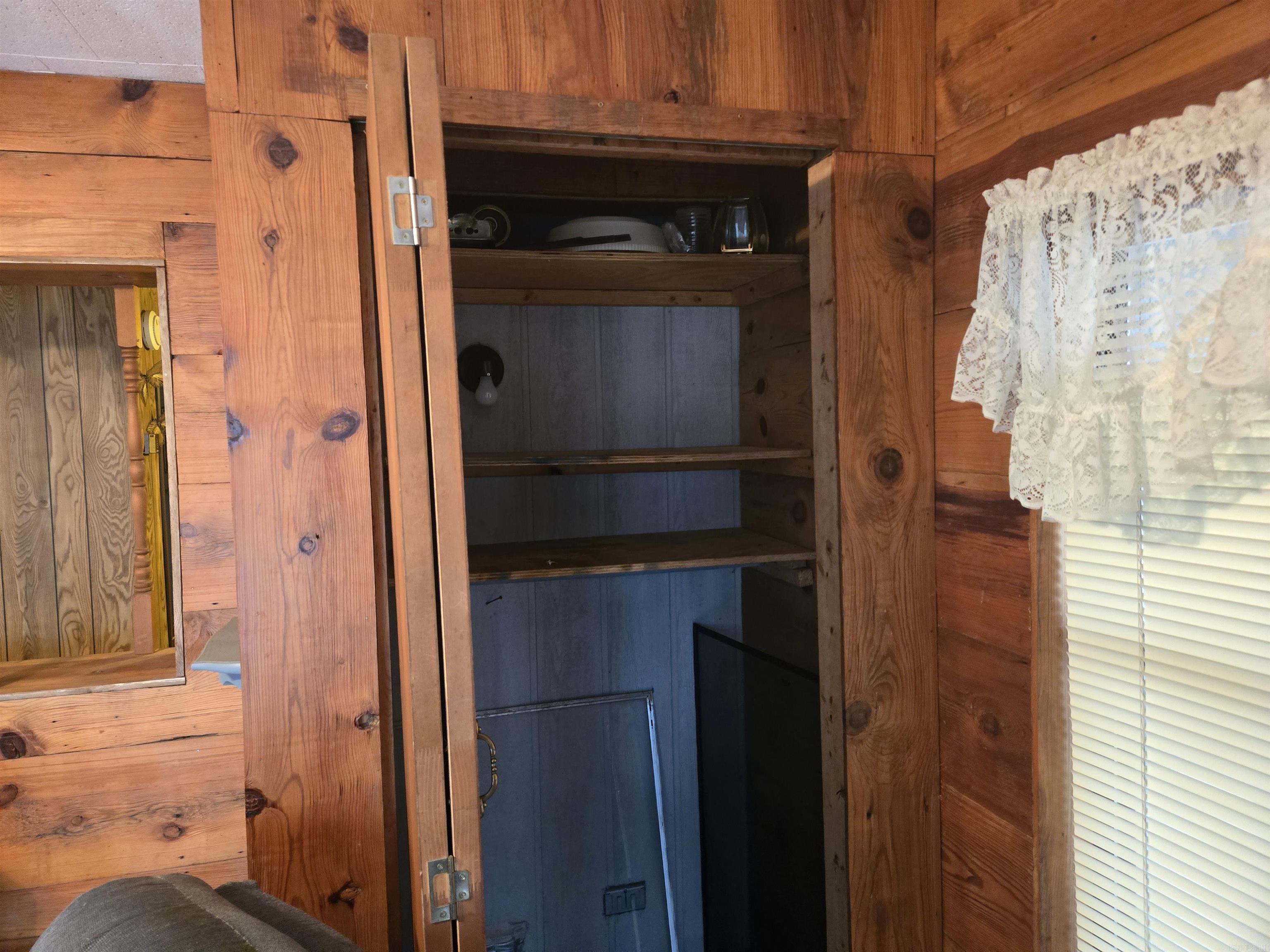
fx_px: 844
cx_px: 635
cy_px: 476
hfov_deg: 73.9
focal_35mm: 23
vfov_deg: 58.9
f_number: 1.8
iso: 1250
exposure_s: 1/40
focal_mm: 5.4
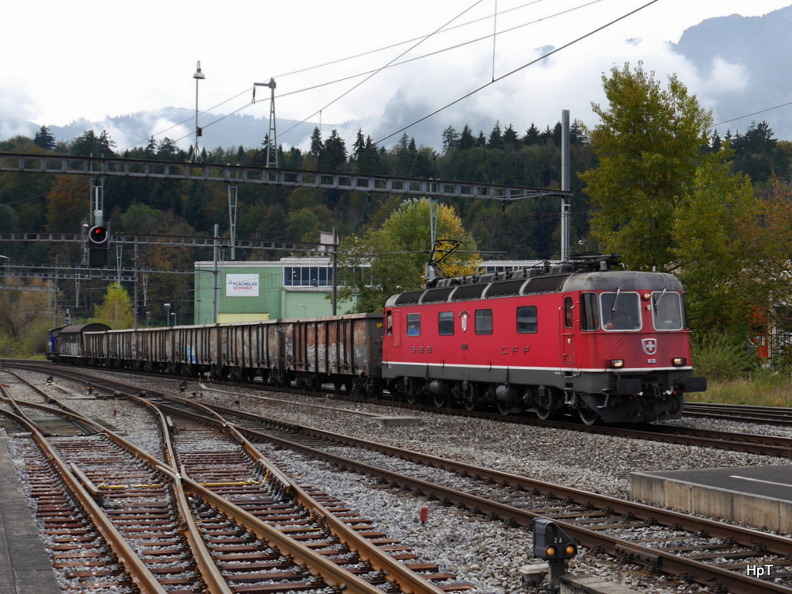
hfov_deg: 54.0
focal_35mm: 34
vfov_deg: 41.8
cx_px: 396
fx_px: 778
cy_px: 297
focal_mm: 17
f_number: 6.3
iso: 160
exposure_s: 1/250
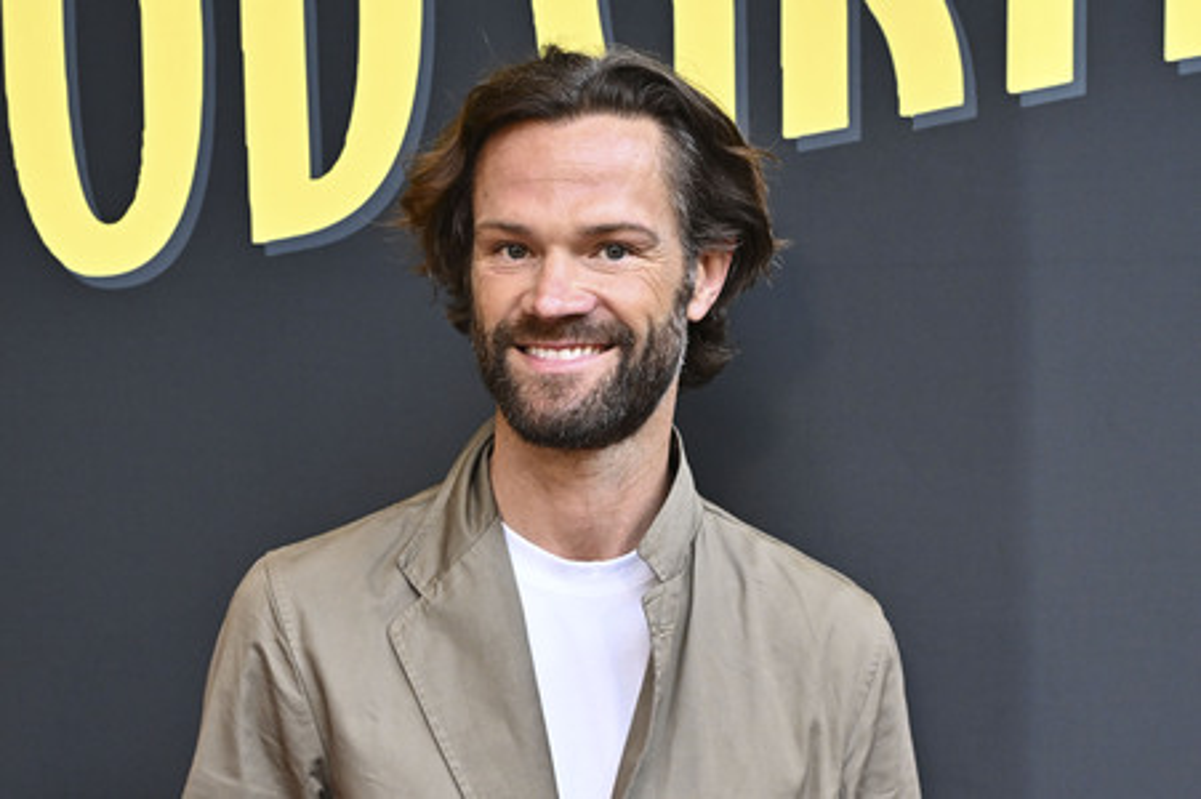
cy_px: 400
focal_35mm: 46
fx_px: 1533
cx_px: 600
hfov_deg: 42.8
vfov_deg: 29.2
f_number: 4.5
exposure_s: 1/320
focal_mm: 46
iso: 2000
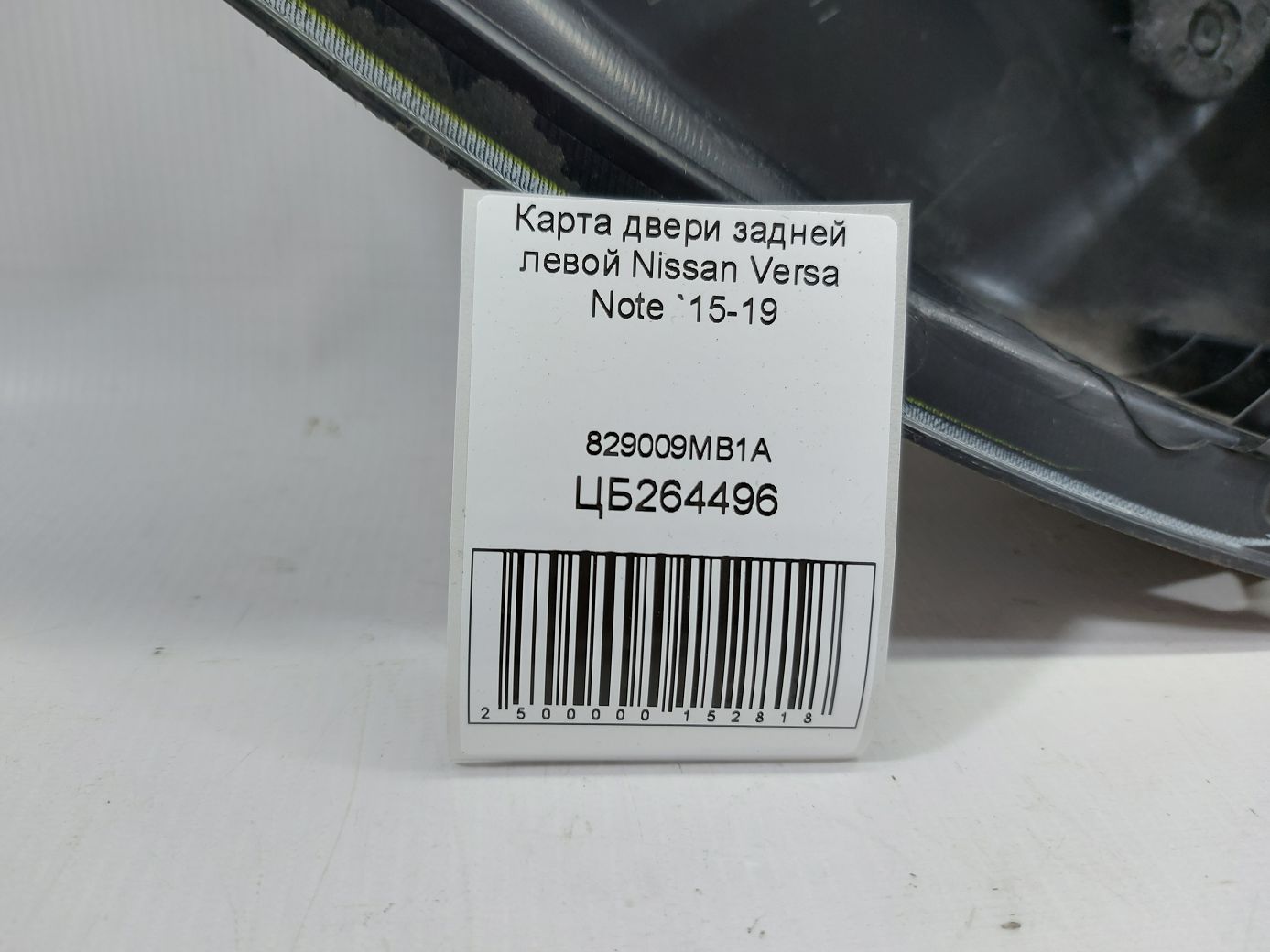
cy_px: 476
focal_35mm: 24
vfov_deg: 56.8
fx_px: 880
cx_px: 635
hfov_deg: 71.6
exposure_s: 1/50
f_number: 1.8
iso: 80
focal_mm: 5.23
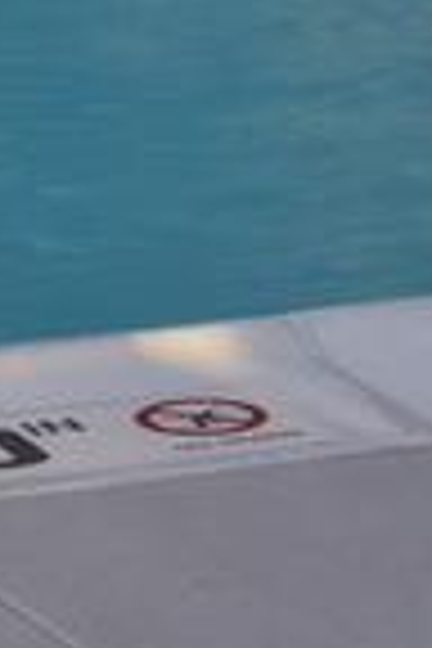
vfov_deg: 6.0
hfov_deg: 4.2
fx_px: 5886
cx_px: 657
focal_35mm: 327
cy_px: -994
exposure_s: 1/3
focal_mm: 29
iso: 200
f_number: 16
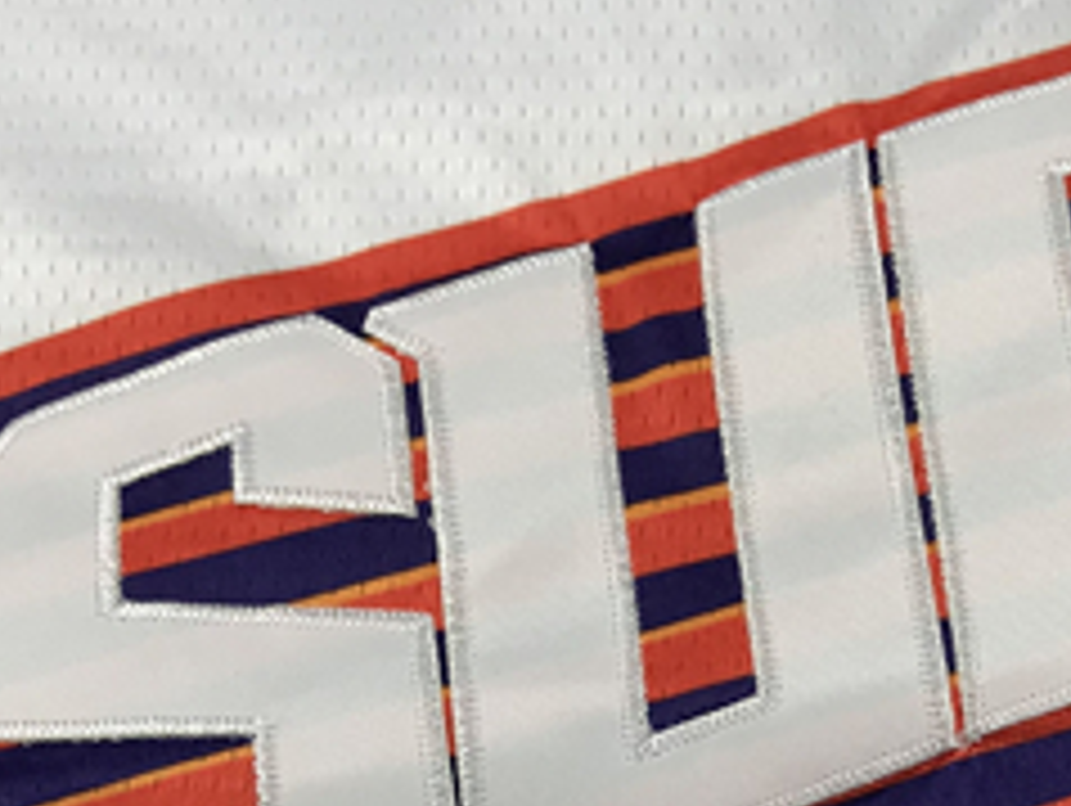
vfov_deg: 15.1
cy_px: 1040
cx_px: 914
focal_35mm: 94
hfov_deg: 20.5
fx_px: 2911
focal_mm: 3.99
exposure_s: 1/139
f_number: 1.8
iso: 20
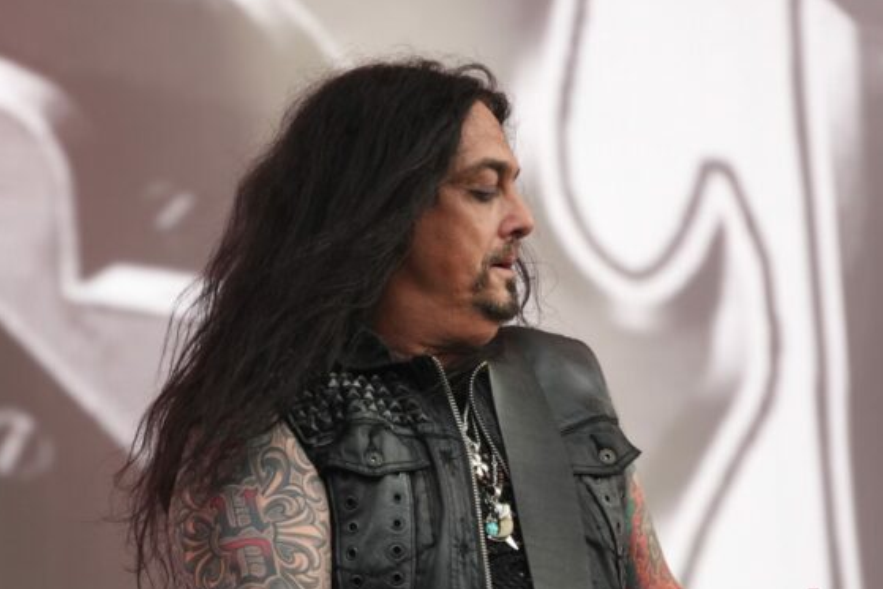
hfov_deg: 6.7
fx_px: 7581
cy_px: 371
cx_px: 346
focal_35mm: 309
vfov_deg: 4.5
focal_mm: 150
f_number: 5.6
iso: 500
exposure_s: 1/250
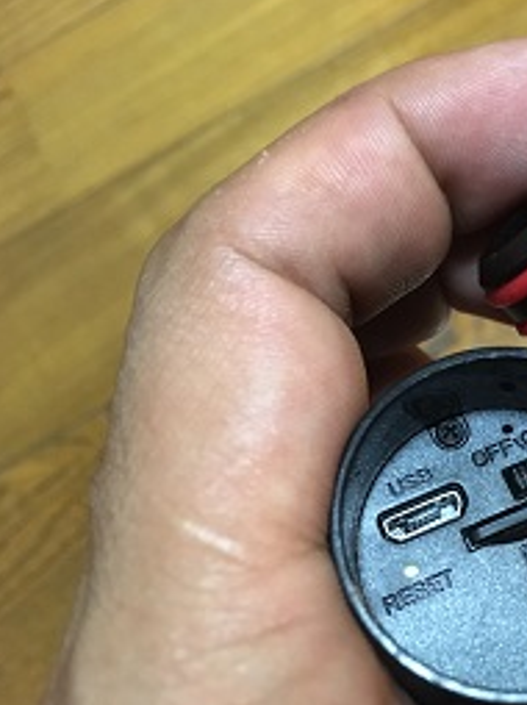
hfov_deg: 34.1
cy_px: 350
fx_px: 813
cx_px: 469
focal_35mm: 40
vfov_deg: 46.8
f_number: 2.2
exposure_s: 1/15
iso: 320
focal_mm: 4.15
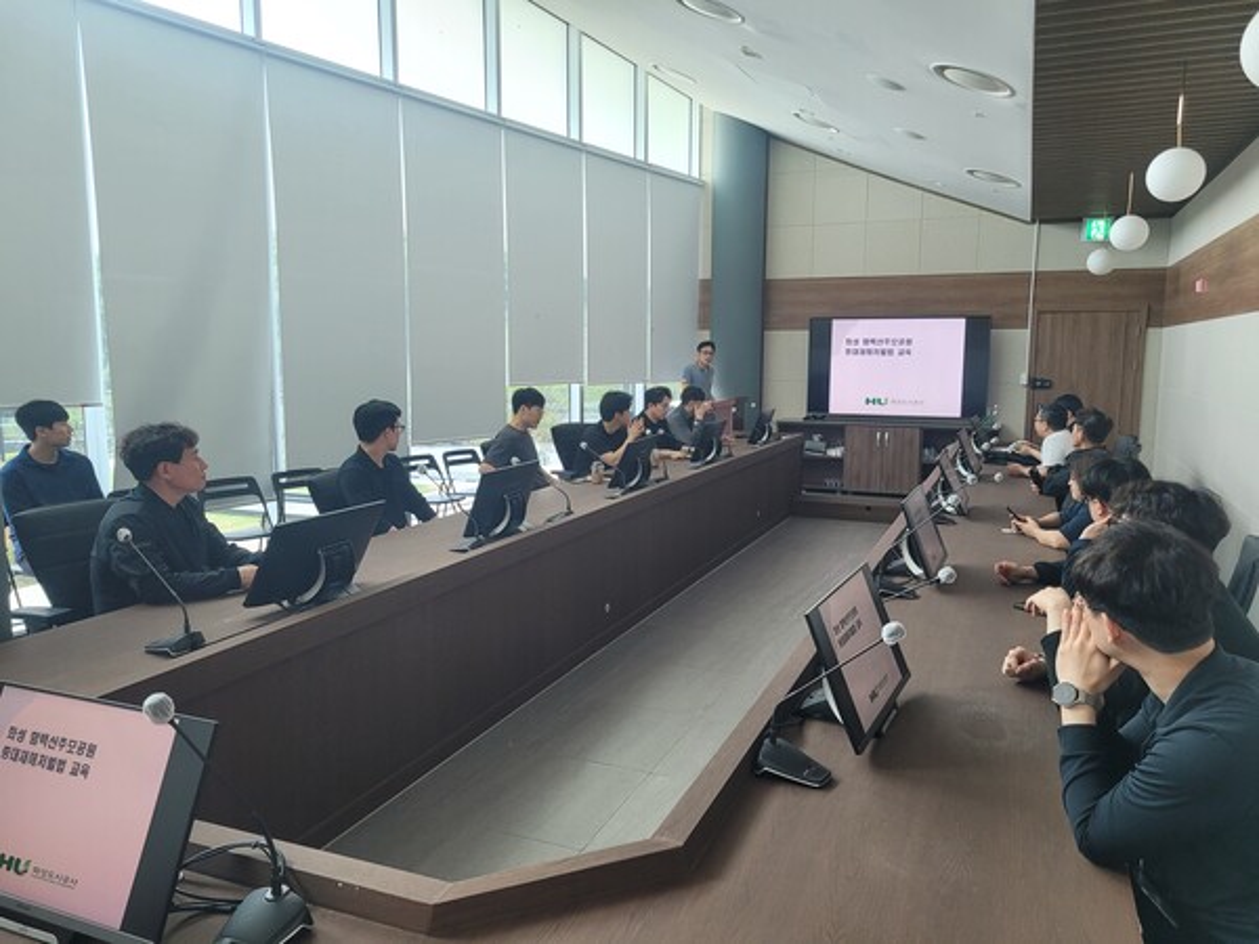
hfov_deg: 67.3
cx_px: 630
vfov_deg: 53.1
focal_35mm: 26
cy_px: 472
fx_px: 946
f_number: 1.8
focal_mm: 5.4
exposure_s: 1/120
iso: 100
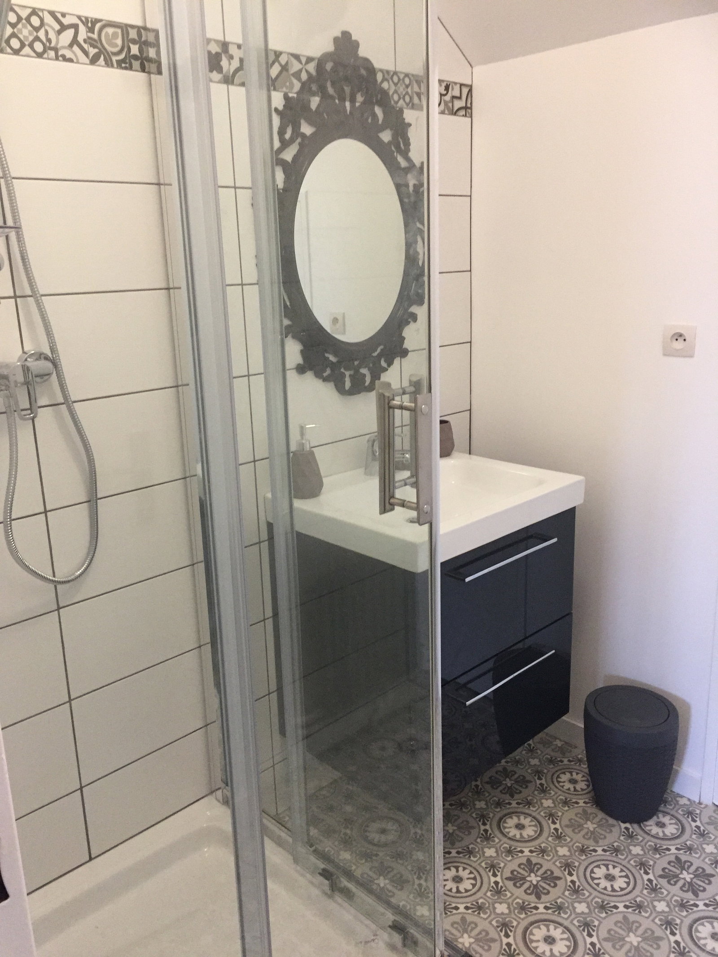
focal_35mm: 29
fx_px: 802
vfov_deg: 61.7
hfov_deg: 48.2
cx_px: 359
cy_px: 478
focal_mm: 4.15
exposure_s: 1/33
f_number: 2.2
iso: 250
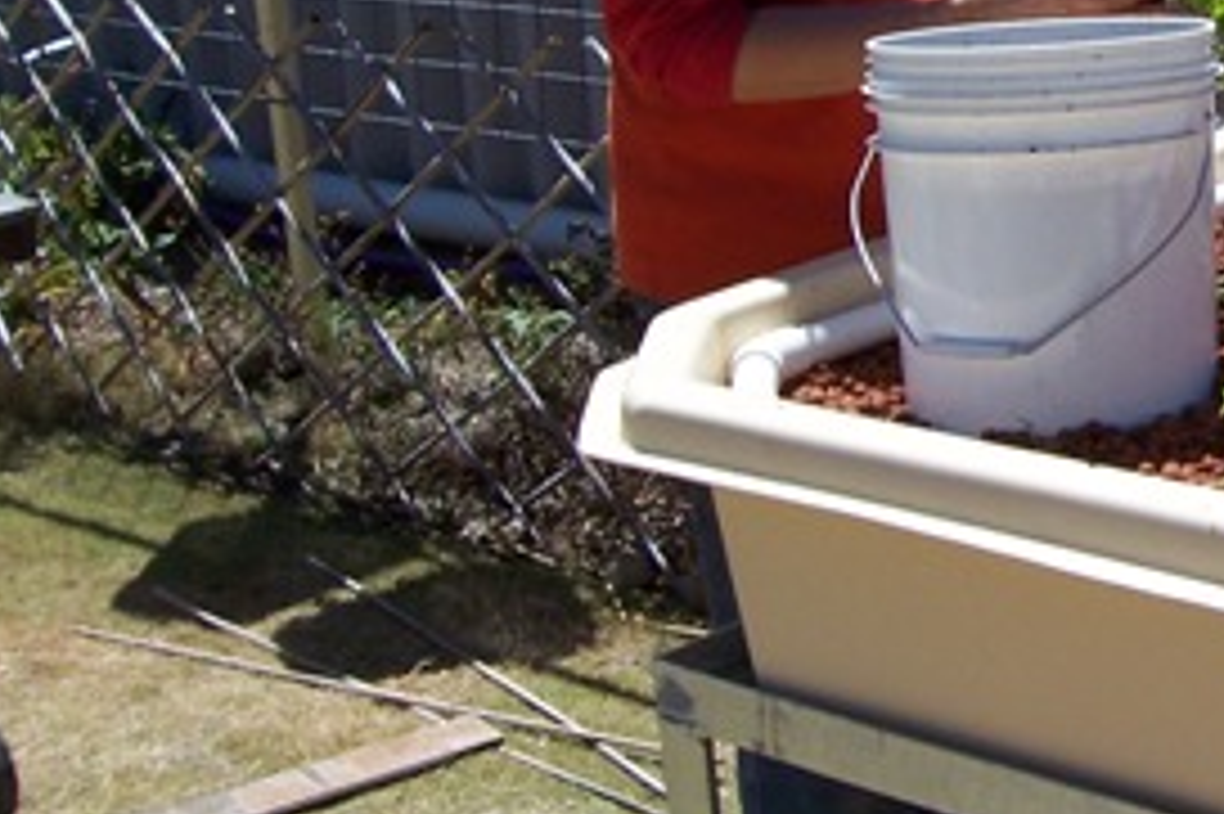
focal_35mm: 80
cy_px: -11
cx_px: 1426
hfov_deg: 23.4
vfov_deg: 16.7
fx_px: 2718
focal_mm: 5.6
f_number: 5.6
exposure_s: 1/500
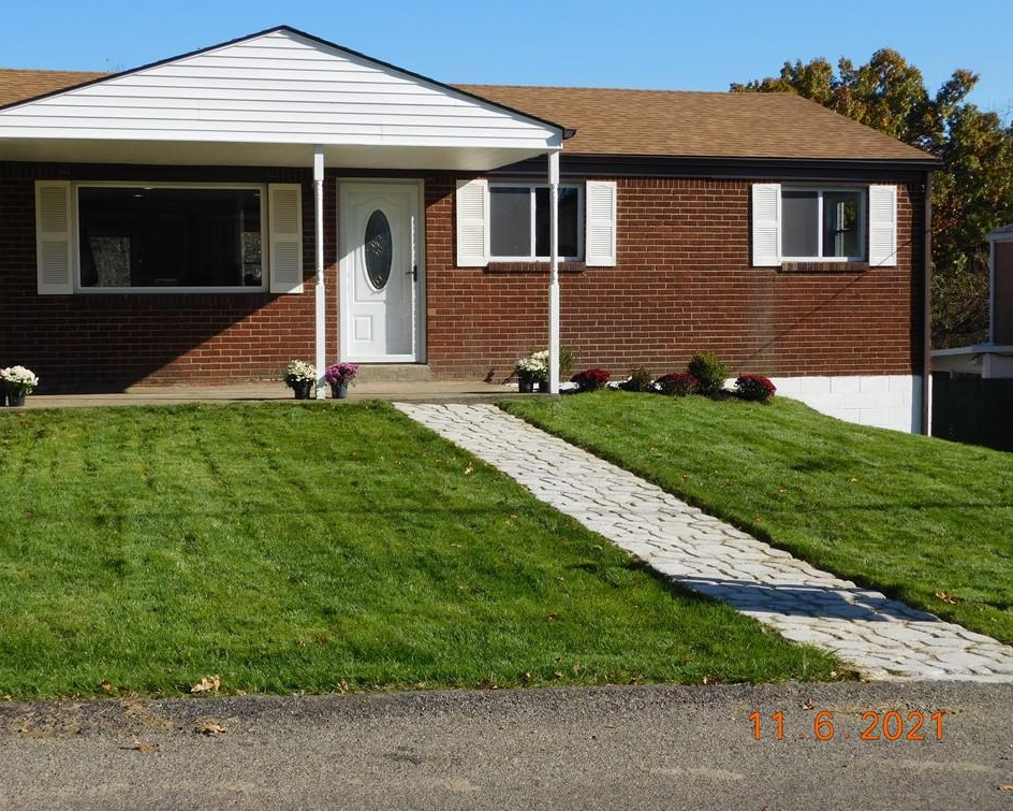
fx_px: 1619
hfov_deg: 34.7
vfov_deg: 28.1
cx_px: 468
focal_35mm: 54
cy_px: 400
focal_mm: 9
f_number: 3.8
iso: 125
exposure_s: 1/1250
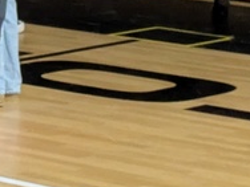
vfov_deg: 5.3
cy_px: -56
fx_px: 2008
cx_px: -404
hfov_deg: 6.7
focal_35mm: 278
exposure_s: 1/40
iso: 410
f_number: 1.89
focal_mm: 5.43
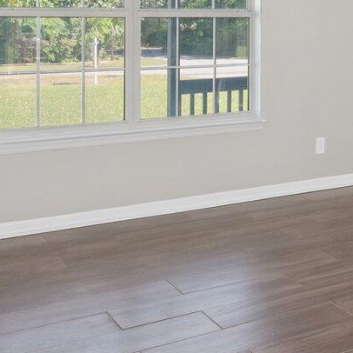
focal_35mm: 60
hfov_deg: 27.2
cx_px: 343
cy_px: 43
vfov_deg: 27.7
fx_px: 692
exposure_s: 1/50
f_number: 9
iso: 500
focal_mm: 14
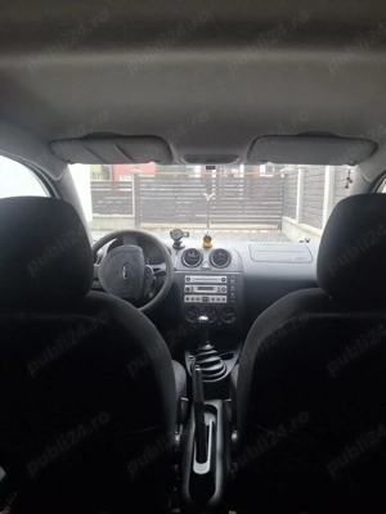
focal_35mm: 25
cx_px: 193
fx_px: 372
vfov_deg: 69.4
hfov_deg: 54.9
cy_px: 257
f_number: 1.8
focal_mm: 4.69
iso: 80
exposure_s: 1/100
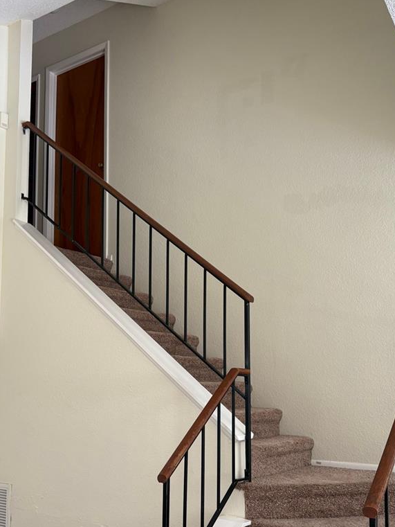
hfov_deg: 35.1
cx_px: 183
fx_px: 624
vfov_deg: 45.5
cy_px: 313
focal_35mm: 41
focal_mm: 5.96
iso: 100
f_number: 1.6
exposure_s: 1/121
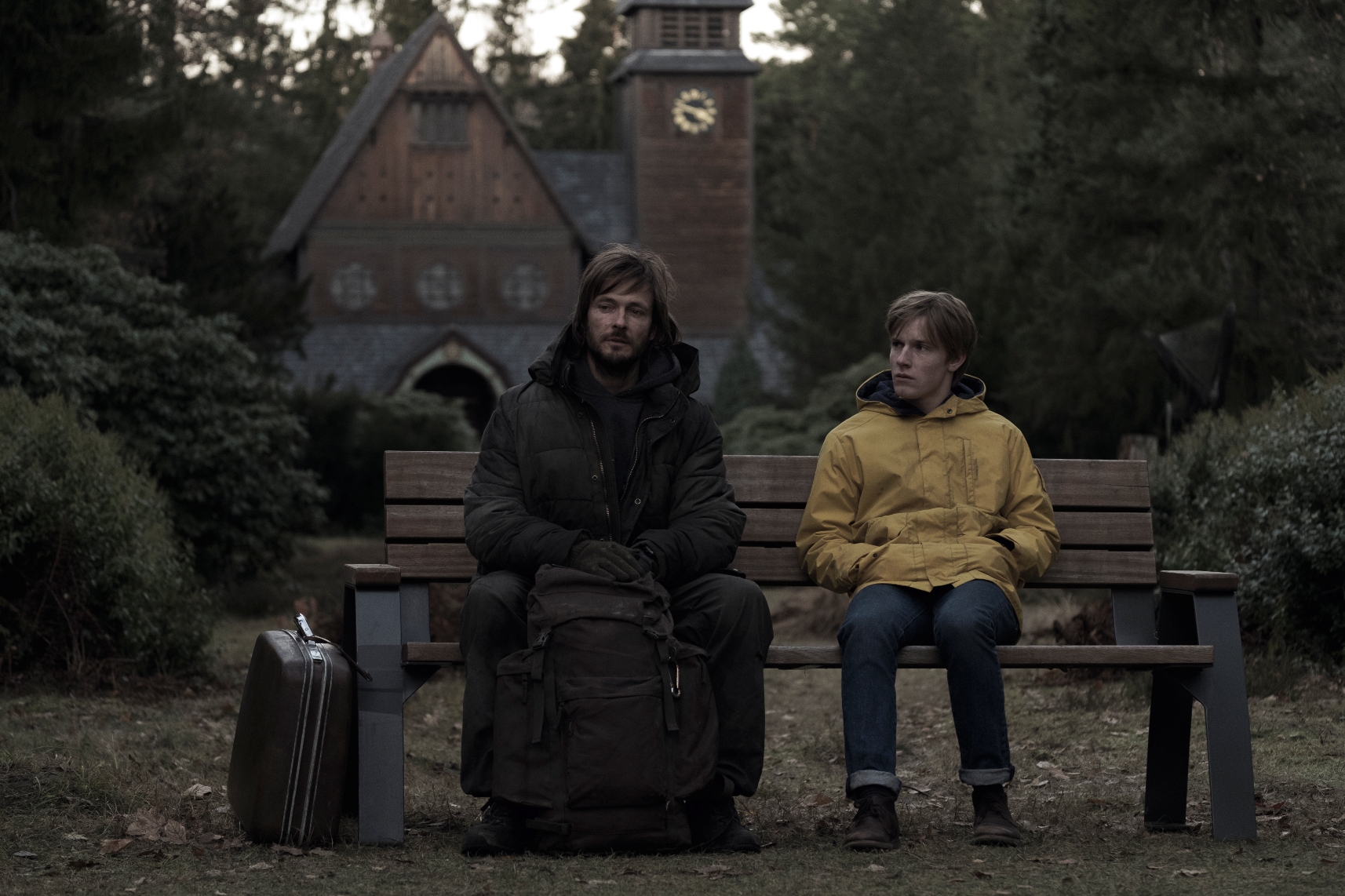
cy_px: 448
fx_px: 4370
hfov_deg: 17.5
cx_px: 672
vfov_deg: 11.7
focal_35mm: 117
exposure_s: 1/180
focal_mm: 77.9
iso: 2000
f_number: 3.8
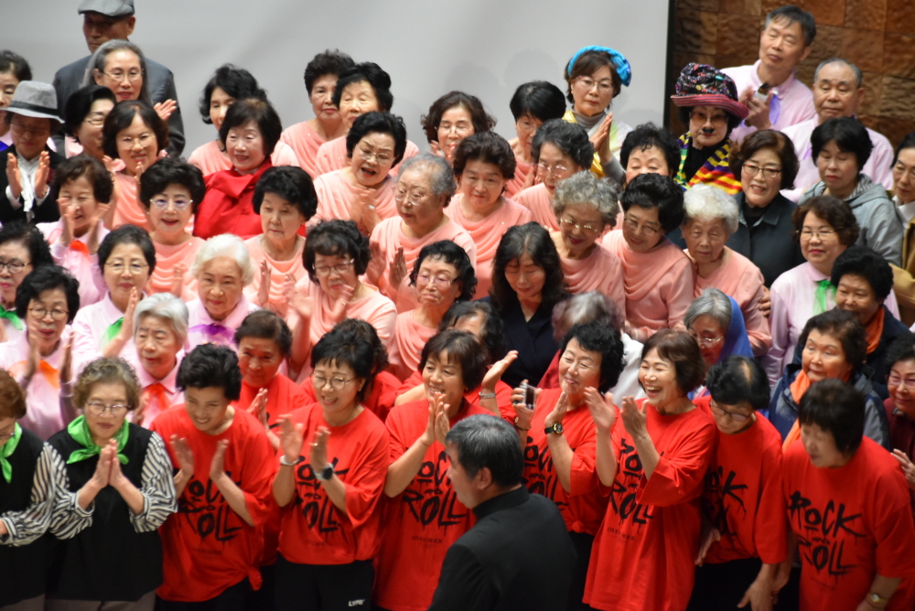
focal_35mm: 195
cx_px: 458
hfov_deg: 10.5
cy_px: 306
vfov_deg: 7.1
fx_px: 4959
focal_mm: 130
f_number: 4.8
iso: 1400
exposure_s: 1/60
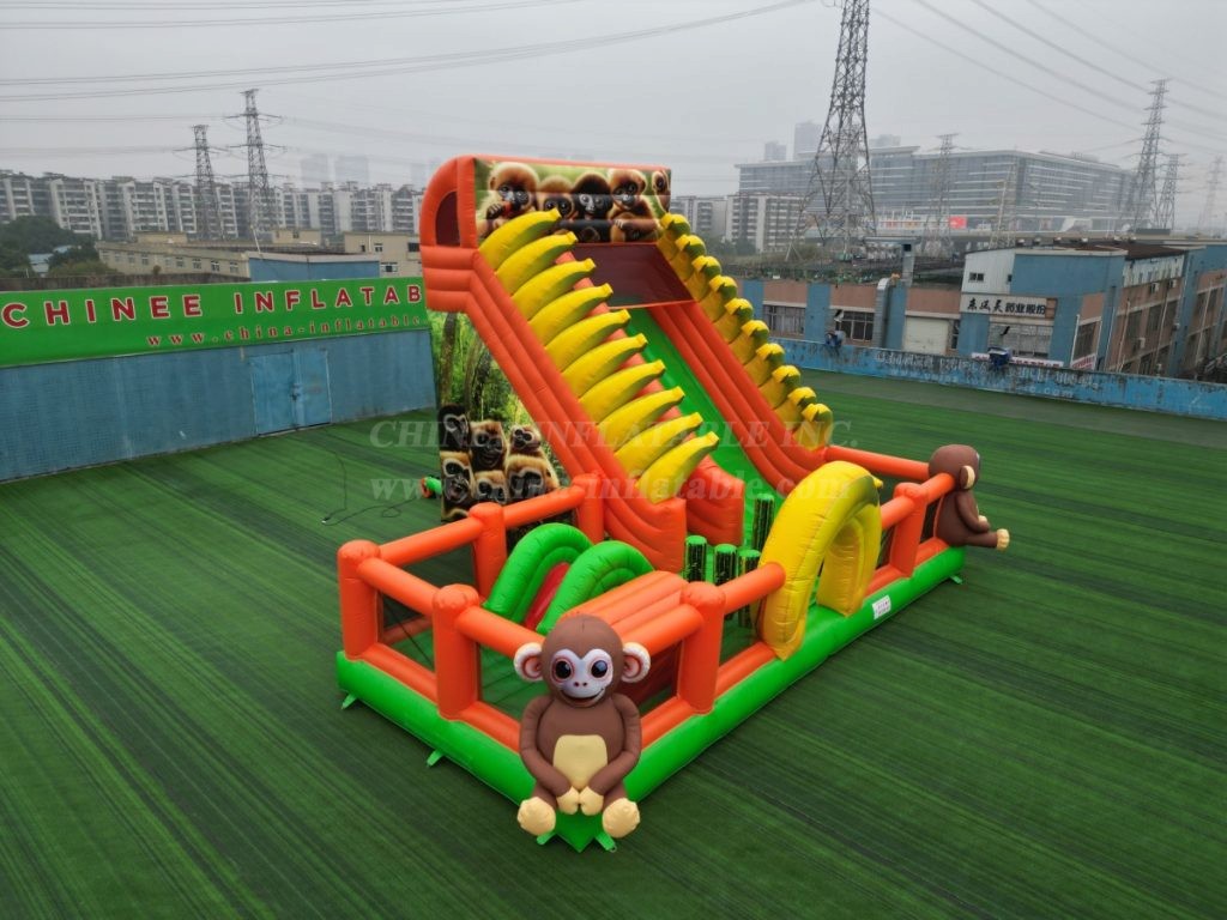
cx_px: 614
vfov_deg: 56.8
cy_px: 460
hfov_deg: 71.6
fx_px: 851
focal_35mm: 24
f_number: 1.7
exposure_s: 1/1250
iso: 120
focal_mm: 6.72
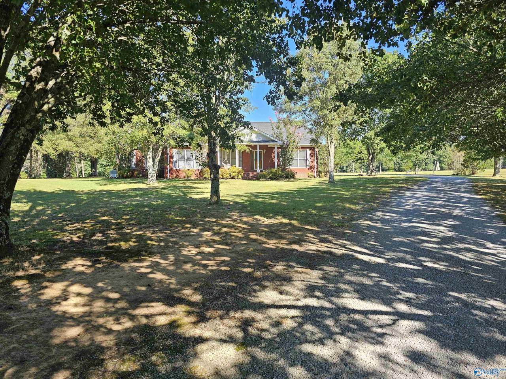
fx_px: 336
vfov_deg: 58.9
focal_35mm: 23
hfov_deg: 73.9
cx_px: 253
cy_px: 190
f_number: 1.7
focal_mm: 6.3
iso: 10
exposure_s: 1/124
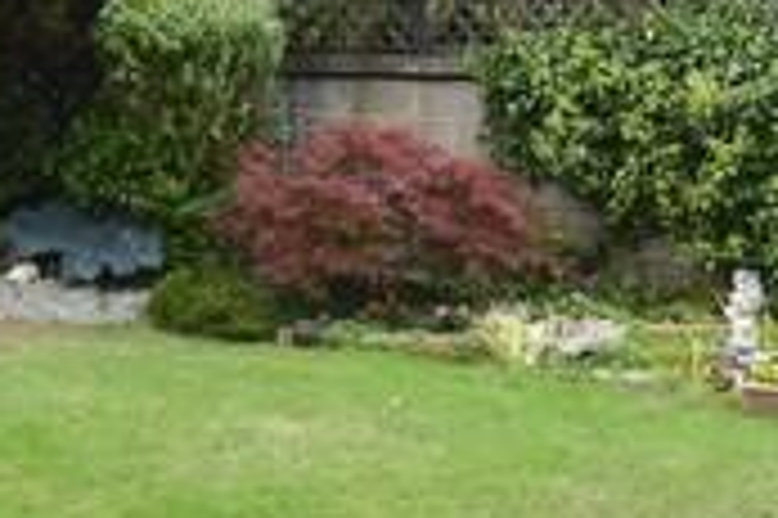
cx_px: -265
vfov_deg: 15.3
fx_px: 1922
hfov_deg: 20.6
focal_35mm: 89
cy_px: 128
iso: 640
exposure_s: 1/250
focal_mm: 10
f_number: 8
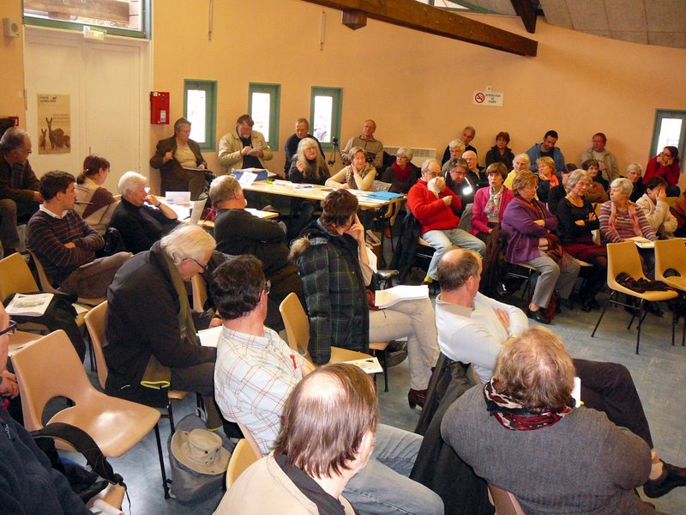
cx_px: 343
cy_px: 258
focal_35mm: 35
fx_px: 694
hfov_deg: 52.6
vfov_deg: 40.7
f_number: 2.8
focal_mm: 5.2
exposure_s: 1/30
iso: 400
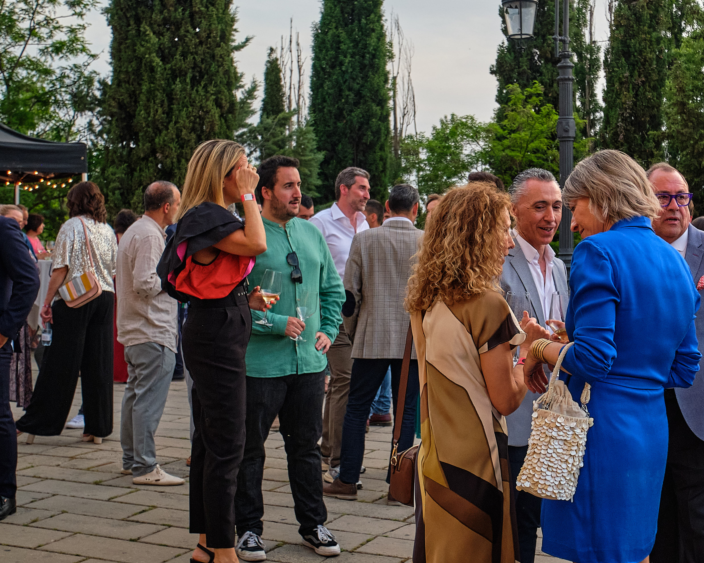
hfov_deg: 35.7
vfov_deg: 29.1
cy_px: 272
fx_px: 1083
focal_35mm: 52
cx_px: 454
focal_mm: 20
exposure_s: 1/400
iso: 800
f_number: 4
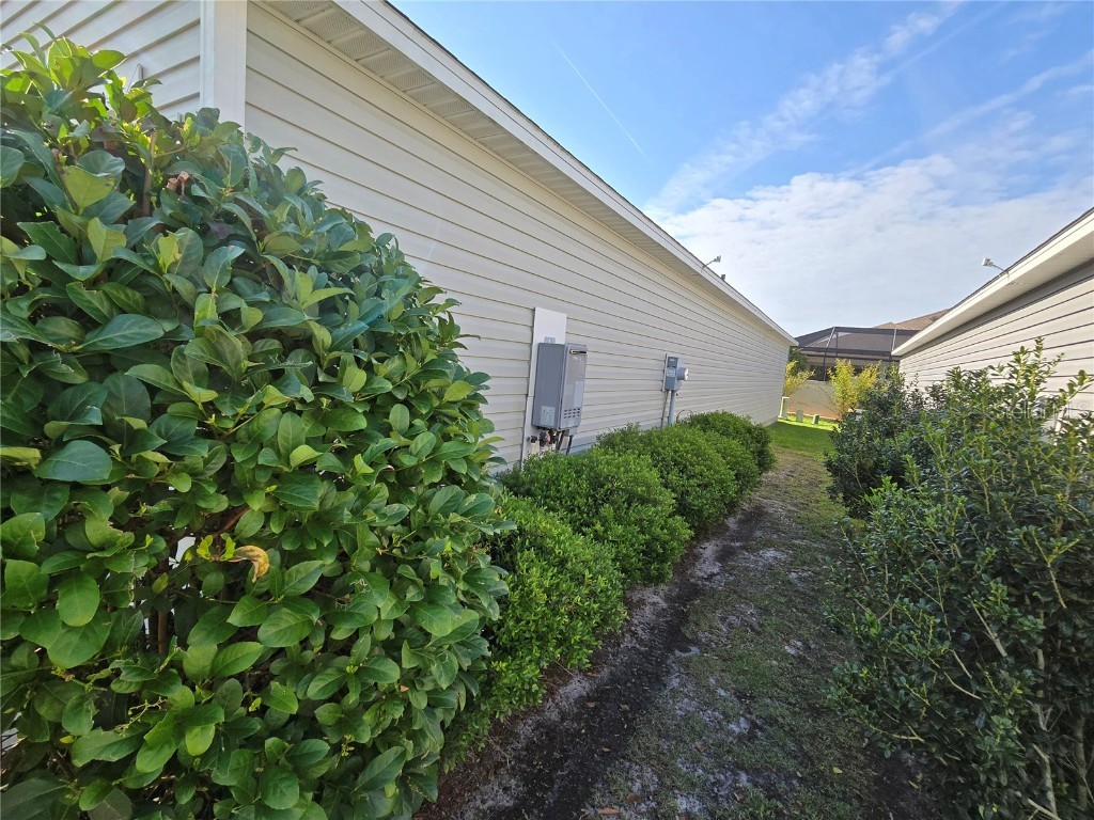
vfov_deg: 89.9
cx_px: 547
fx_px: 411
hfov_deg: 106.2
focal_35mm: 13
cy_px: 410
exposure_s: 1/1111
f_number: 2.2
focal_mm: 2.2
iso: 50
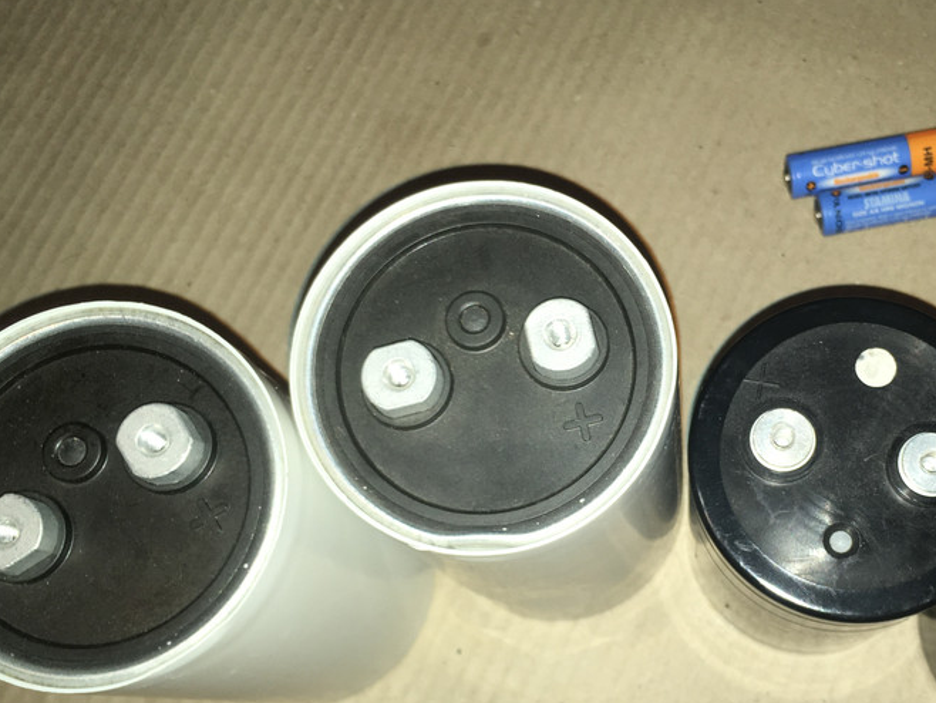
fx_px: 1271
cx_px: 639
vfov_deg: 30.8
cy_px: 427
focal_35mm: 47
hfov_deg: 39.8
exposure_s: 1/33
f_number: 2.2
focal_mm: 4.15
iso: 25
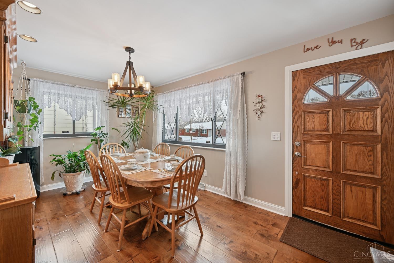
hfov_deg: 104.3
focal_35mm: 14
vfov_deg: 81.2
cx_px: 197
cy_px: 132
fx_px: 153
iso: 400
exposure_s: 1/50
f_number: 8
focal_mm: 14
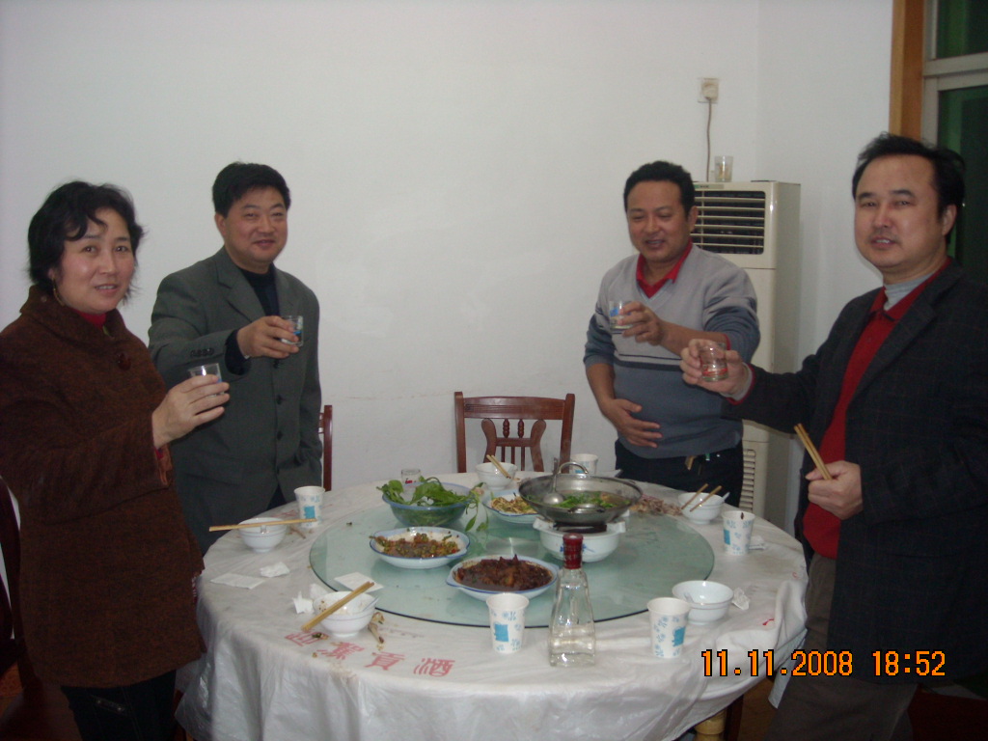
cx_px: 494
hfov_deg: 52.6
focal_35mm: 35
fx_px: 999
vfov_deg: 40.7
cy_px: 370
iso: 200
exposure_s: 1/30
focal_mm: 5.7
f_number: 2.8
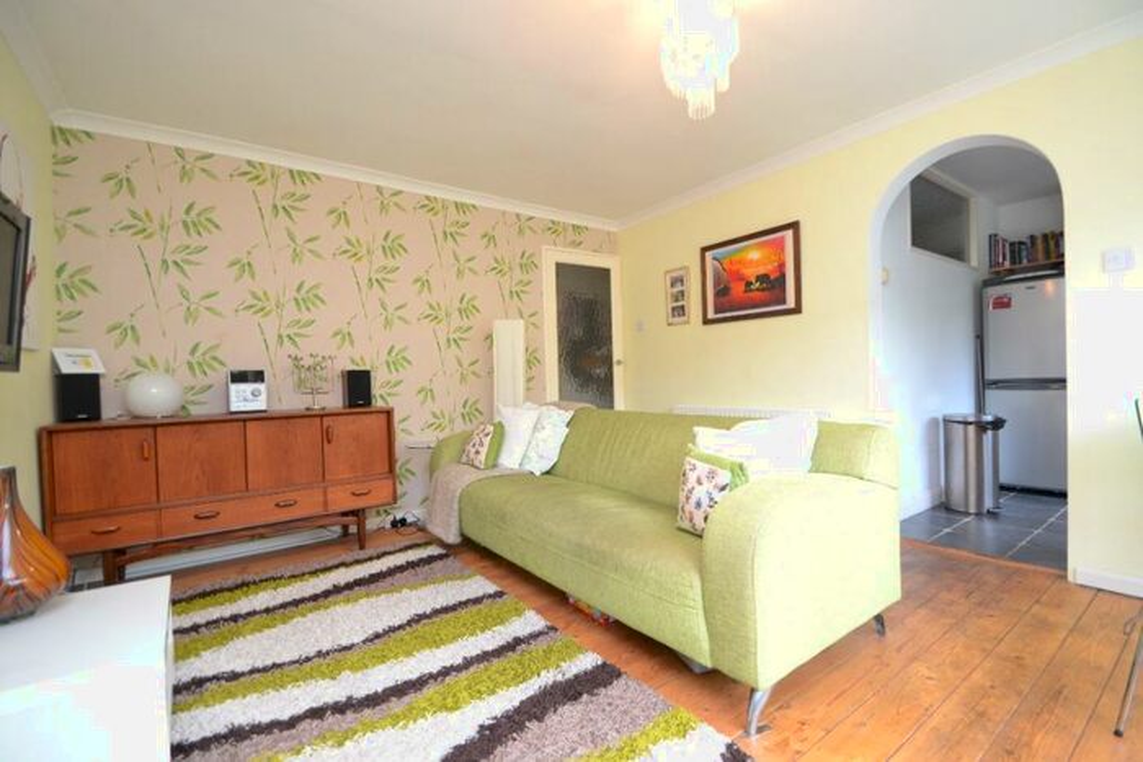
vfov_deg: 77.4
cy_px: 381
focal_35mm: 15
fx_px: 476
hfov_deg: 100.4
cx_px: 572
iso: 720
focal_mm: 10
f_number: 3.5
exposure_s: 1/60
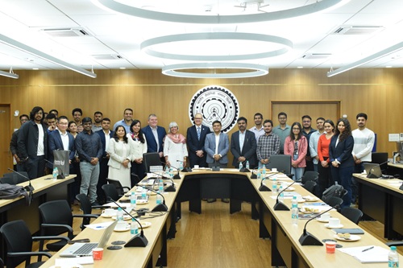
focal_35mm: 45
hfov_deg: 43.6
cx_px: 202
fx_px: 504
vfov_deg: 29.8
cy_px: 134
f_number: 10
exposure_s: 1/40
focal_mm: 30
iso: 2500
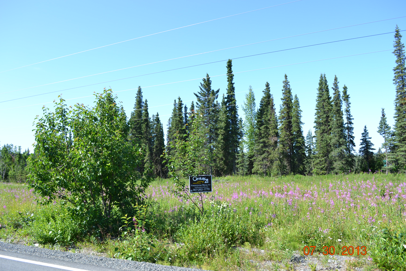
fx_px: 304
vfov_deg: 47.9
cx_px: 203
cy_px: 136
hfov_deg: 67.4
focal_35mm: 27
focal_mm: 18
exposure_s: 1/160
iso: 100
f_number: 6.3
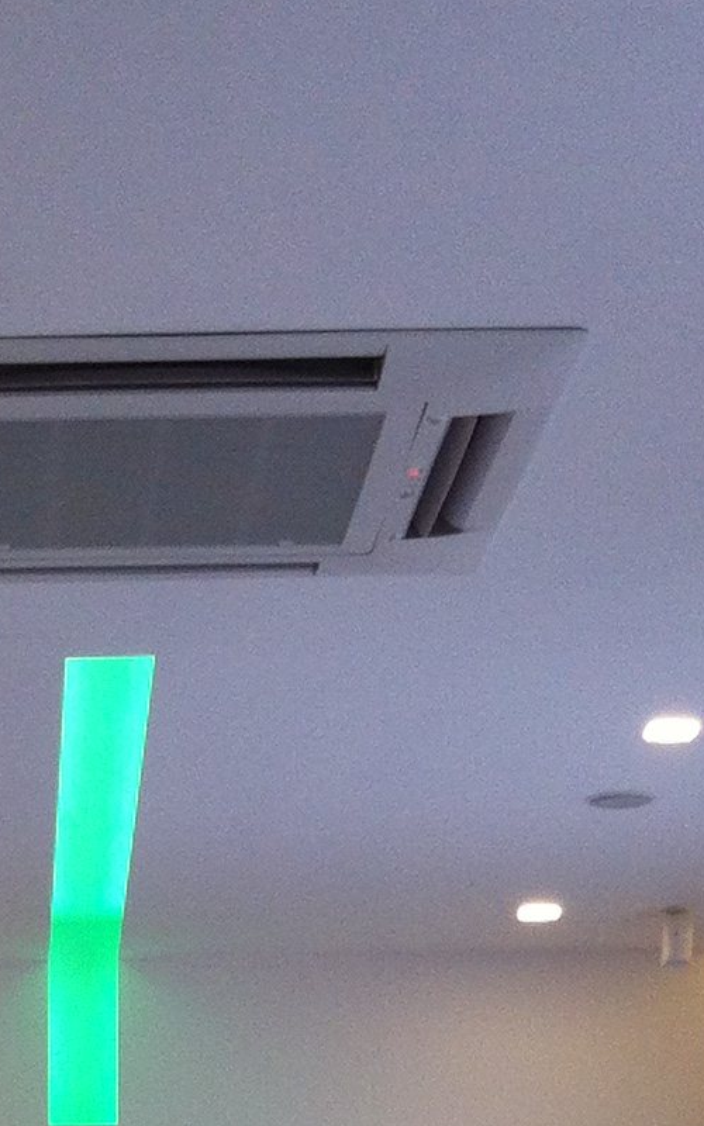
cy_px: 1613
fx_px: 3684
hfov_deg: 10.7
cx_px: -134
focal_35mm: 120
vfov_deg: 16.1
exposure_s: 1/50
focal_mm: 3.85
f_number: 2.8
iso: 100
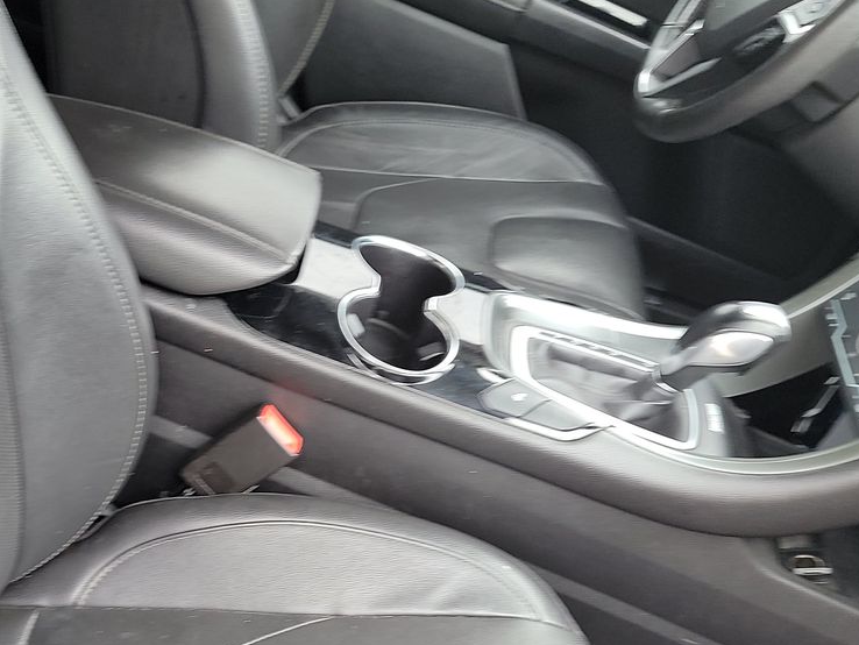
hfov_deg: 36.0
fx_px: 1291
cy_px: 547
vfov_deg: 27.3
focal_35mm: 52
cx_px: 222
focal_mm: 6.7
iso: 120
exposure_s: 1/59
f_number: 1.8
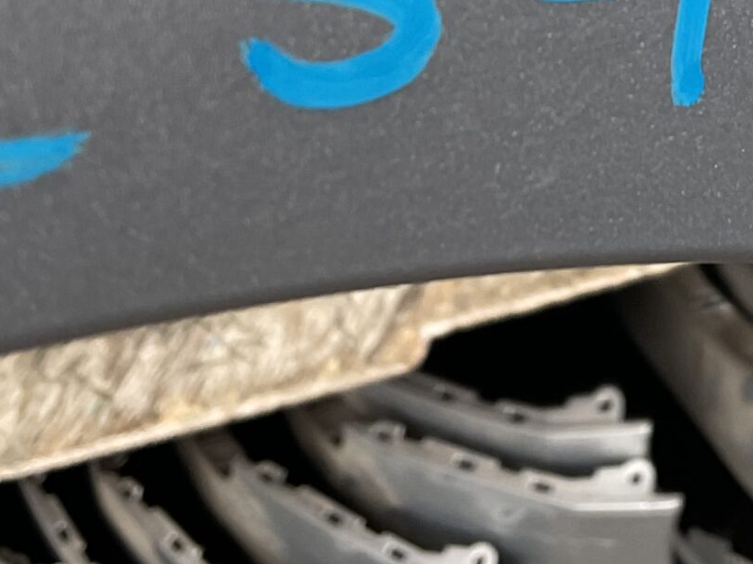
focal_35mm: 92
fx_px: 2001
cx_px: 633
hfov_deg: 21.0
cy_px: -144
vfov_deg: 15.4
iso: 32
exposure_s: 1/120
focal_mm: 3
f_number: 1.8
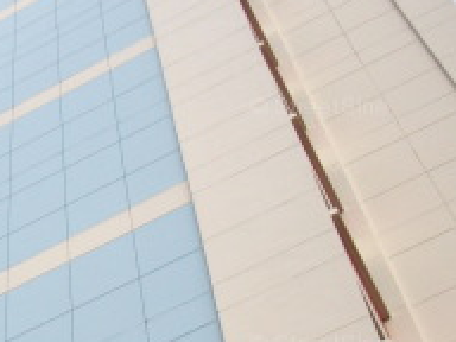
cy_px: 347
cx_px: -48
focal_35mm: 106
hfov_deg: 17.9
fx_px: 1396
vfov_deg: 13.8
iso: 80
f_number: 2.8
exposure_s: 1/500
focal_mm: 6.2
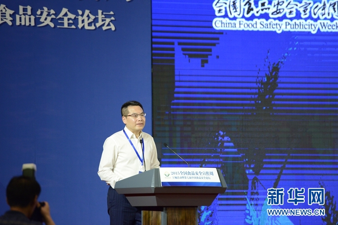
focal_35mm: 200
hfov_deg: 10.3
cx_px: 169
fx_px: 1878
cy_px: 112
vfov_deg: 6.9
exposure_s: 1/800
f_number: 3.5
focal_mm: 200
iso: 3200
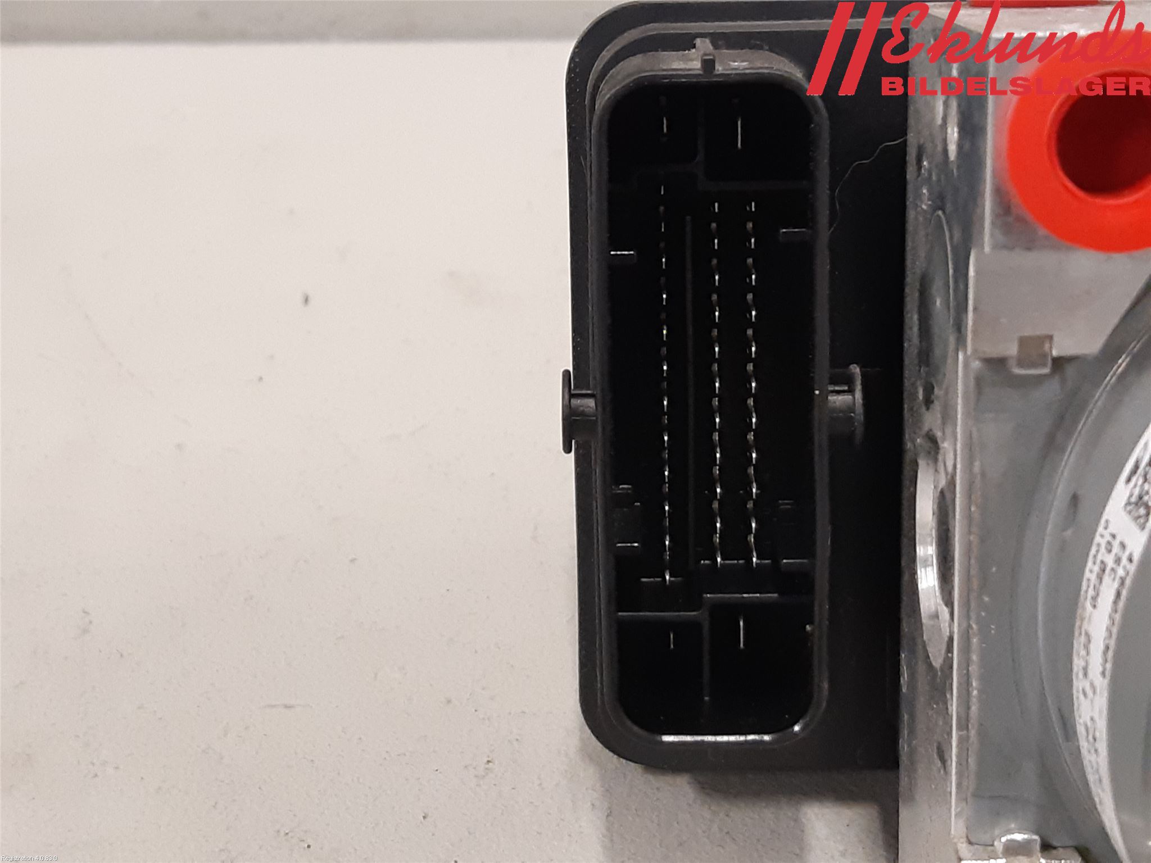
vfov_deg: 53.1
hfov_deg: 67.3
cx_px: 576
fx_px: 865
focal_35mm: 26
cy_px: 432
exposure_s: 1/50
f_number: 1.7
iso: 200
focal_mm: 3.93
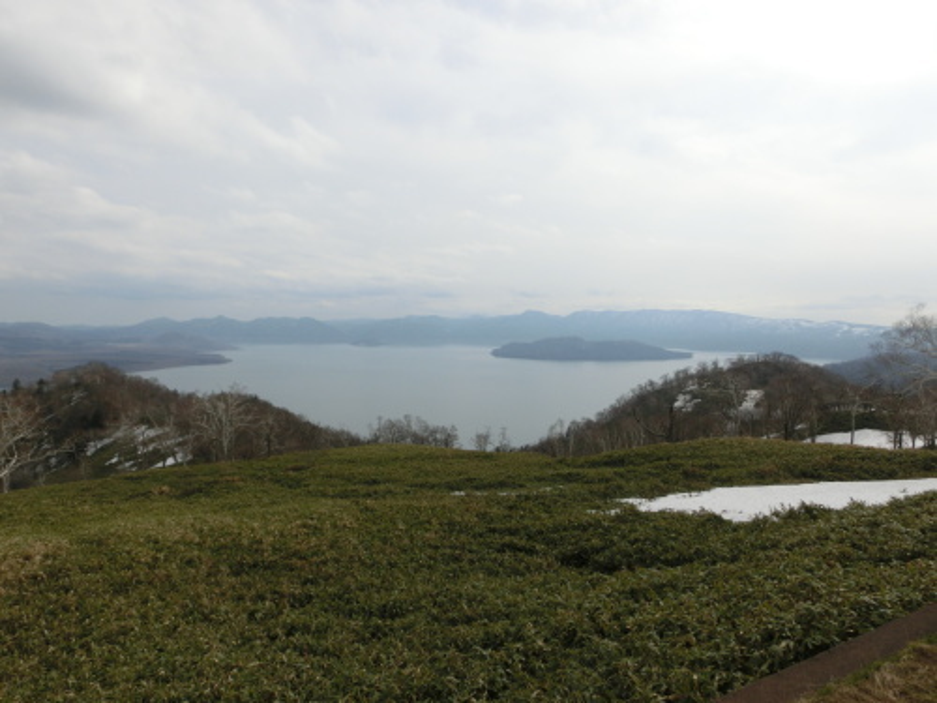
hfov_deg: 71.6
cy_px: 352
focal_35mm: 24
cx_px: 468
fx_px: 650
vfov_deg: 56.8
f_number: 7.9
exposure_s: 1/320
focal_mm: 4.24
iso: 80
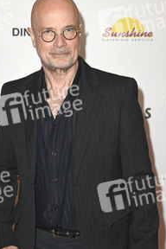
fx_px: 719
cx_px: 63
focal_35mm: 104
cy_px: 149
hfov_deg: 13.2
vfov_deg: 19.6
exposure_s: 1/250
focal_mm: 75
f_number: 5.6
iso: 500
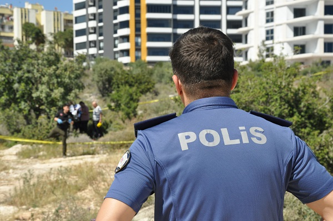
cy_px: 110
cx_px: 166
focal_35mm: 78
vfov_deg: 17.4
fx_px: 720
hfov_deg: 26.0
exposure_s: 1/2000
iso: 800
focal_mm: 52
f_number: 9
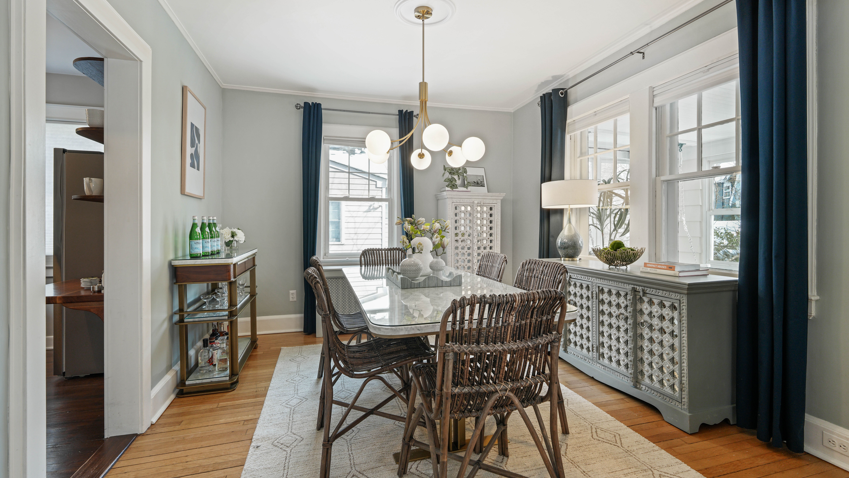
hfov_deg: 95.9
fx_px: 383
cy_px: 229
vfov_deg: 63.9
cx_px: 425
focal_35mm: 17
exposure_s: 1/6
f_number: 8
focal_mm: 16
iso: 400
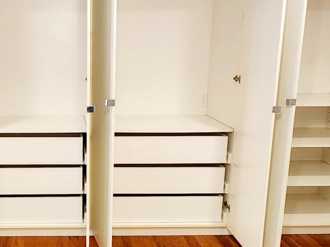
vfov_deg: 37.7
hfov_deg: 46.7
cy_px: 118
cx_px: 73
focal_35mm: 38
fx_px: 362
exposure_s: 1/60.2
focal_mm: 2.2
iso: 320
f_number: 2.2
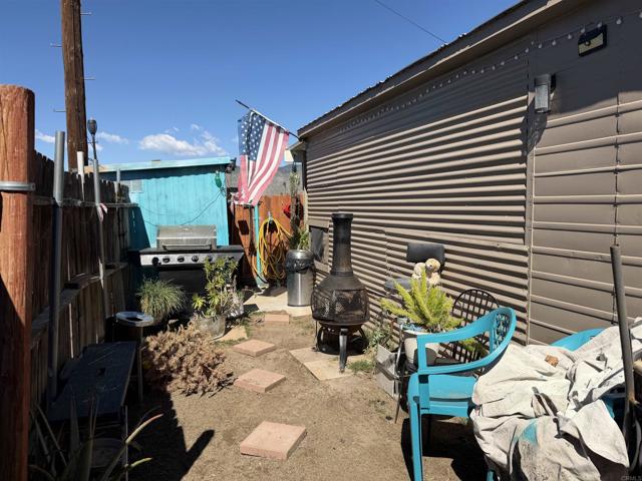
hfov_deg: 71.6
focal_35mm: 24
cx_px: 321
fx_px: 445
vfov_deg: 56.8
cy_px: 240
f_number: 1.78
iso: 80
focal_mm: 6.76
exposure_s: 1/5319
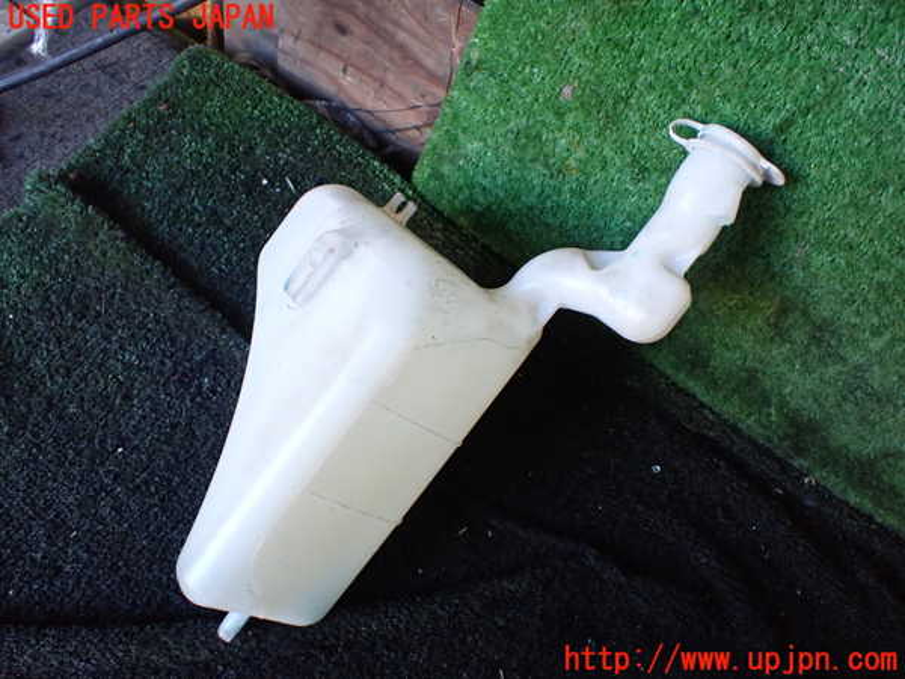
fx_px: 784
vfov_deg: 46.8
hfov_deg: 60.0
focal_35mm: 30
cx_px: 452
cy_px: 340
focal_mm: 5.4
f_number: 2.3
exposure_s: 1/125
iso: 500
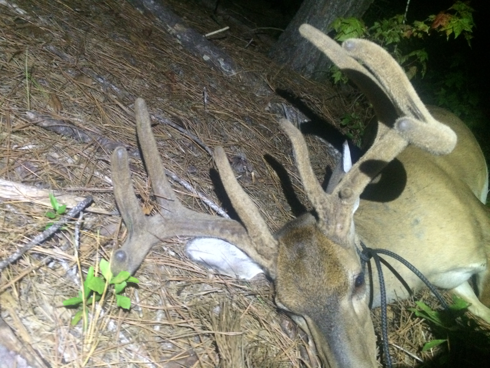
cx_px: 245
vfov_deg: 46.8
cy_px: 184
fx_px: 425
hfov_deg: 60.0
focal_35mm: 30
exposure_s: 1/15
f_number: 2.2
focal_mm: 4.12
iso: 400
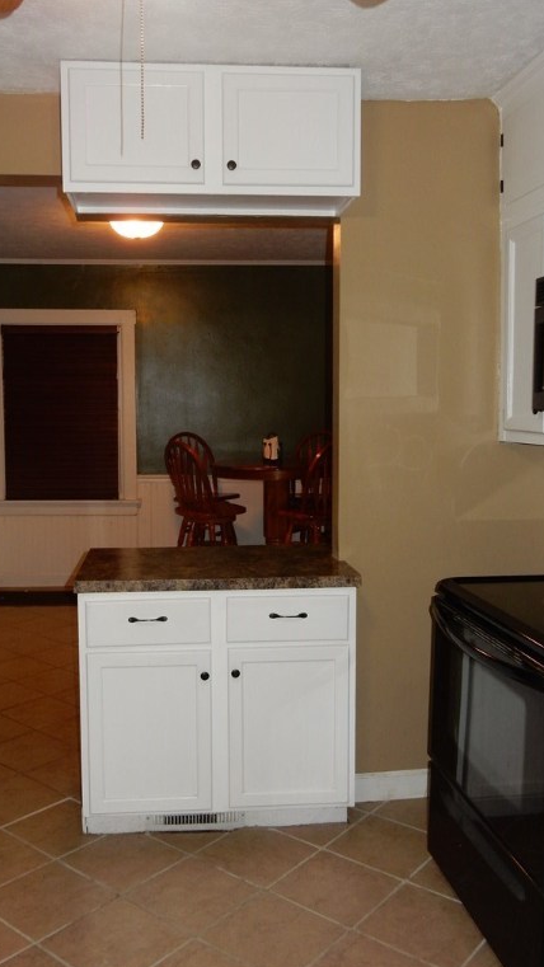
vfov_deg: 59.5
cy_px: 485
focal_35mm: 33
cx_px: 228
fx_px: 846
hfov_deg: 35.5
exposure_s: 1/30
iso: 200
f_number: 4
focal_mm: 5.4
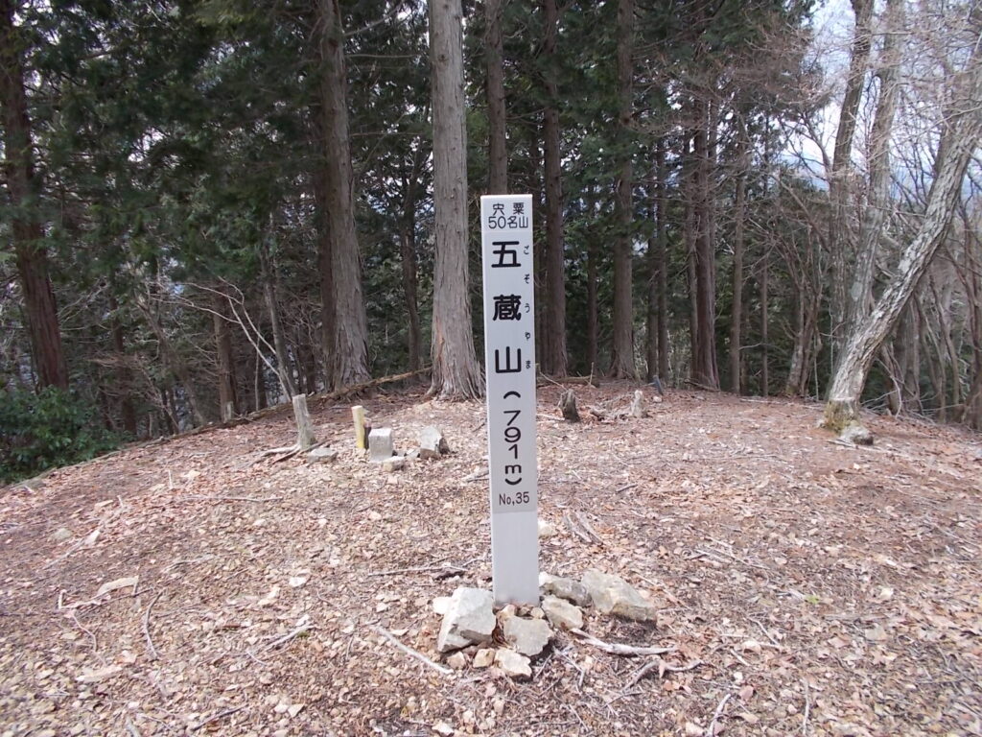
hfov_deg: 67.3
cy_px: 368
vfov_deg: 53.1
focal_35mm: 26
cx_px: 491
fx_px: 738
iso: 80
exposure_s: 1/125
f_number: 3.2
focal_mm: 4.6
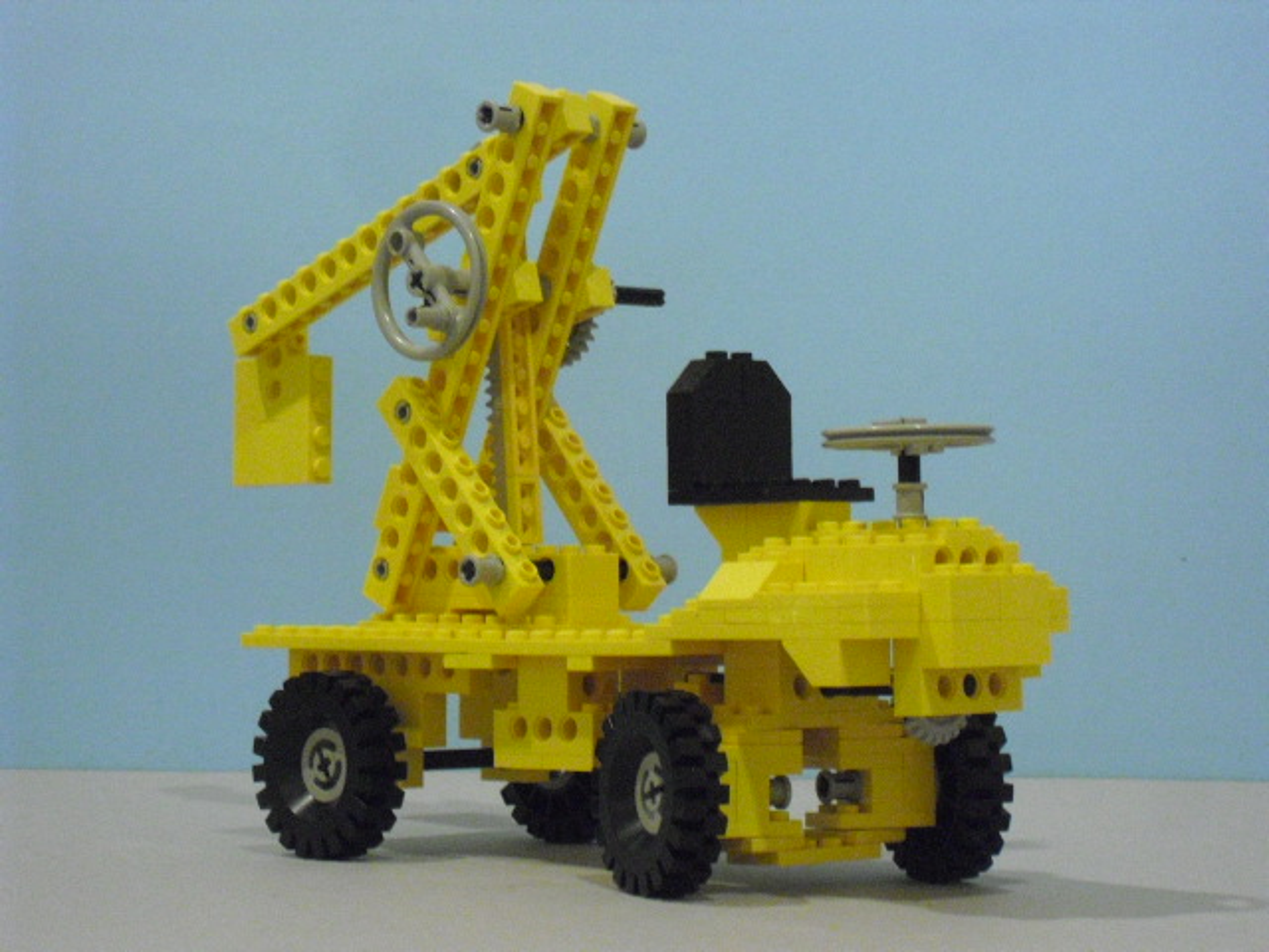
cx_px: 634
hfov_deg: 18.4
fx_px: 3923
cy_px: 476
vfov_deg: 13.8
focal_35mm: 107
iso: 800
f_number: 5.6
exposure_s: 1/15
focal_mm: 18.9
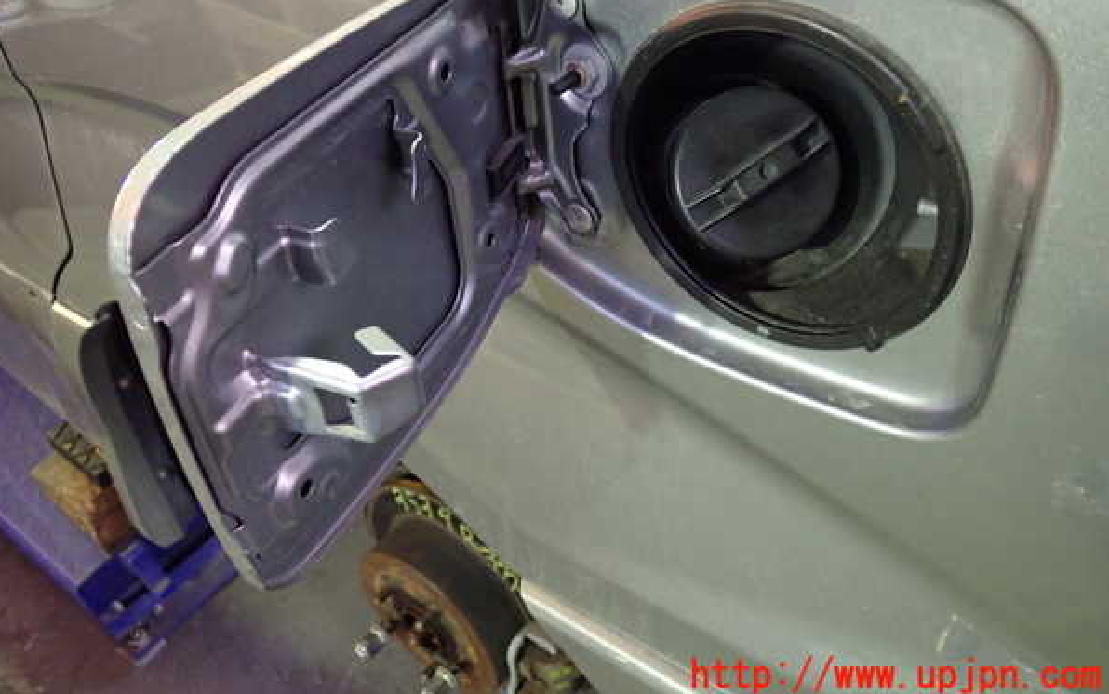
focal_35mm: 32
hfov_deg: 59.6
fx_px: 968
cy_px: 281
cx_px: 553
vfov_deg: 39.3
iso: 800
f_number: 2.3
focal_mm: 5.4
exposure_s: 1/25
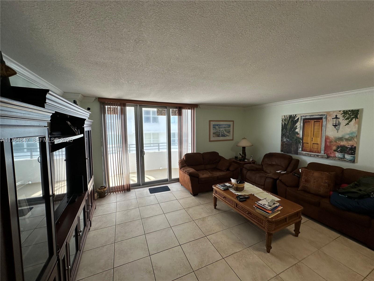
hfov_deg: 102.1
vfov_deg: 85.7
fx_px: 151
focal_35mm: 14
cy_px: 140
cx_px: 187
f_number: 2.2
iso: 64
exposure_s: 1/120
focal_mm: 2.22
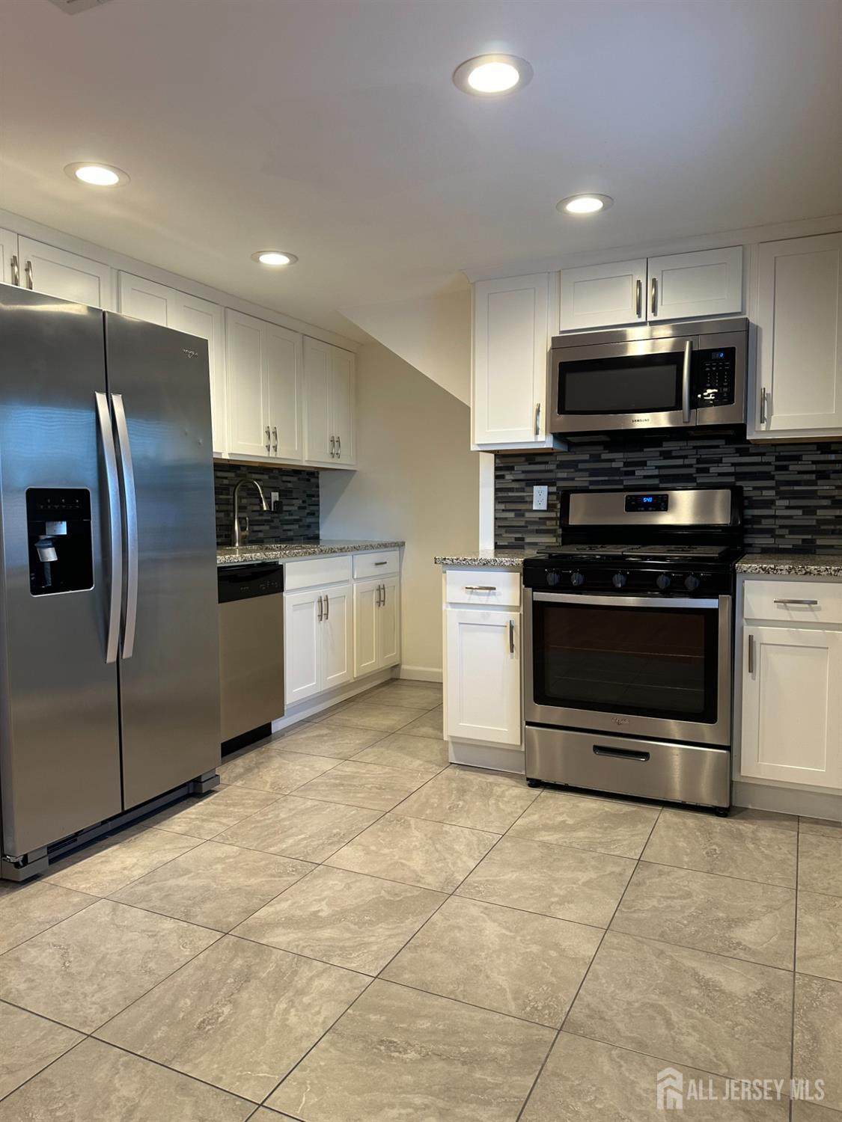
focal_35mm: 24
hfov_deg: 56.8
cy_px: 561
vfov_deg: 71.6
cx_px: 421
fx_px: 778
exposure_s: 1/60
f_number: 1.78
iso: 125
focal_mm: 6.86
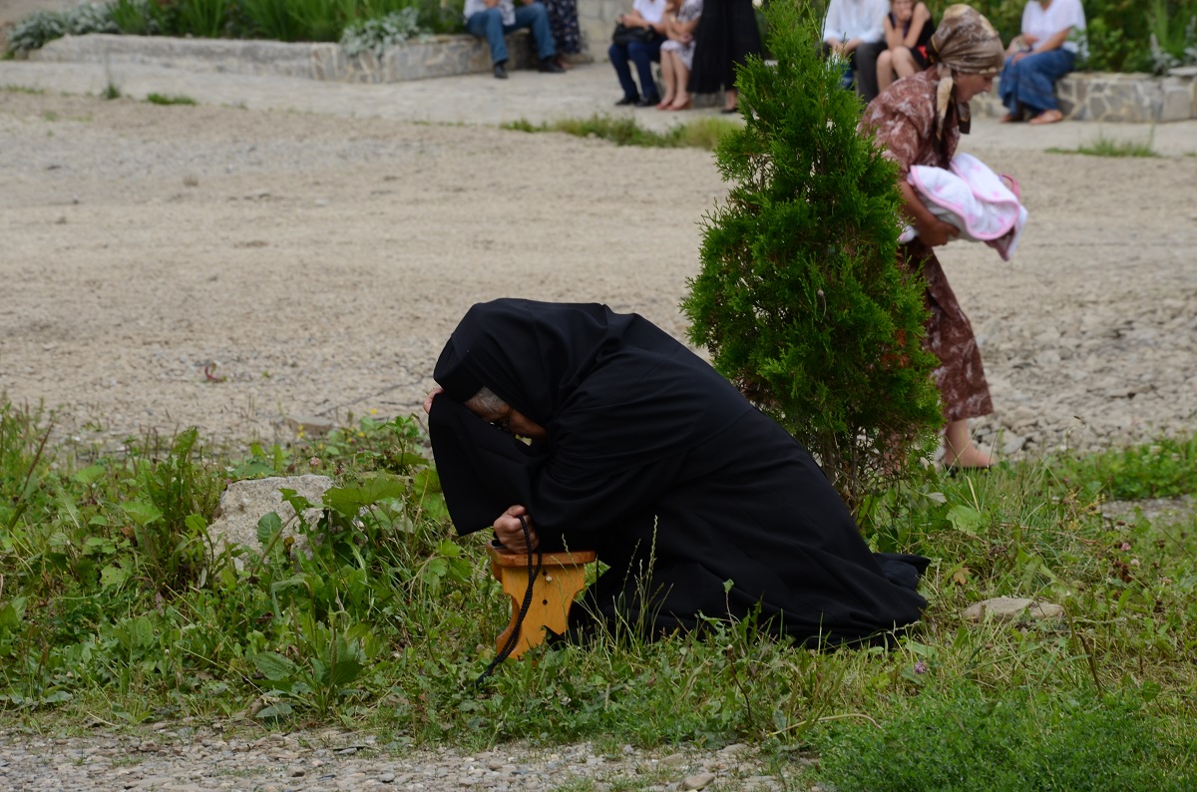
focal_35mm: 158
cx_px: 598
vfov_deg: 8.7
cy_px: 396
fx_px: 5224
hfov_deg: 13.1
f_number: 9
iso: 100
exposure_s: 1/100
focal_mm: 105
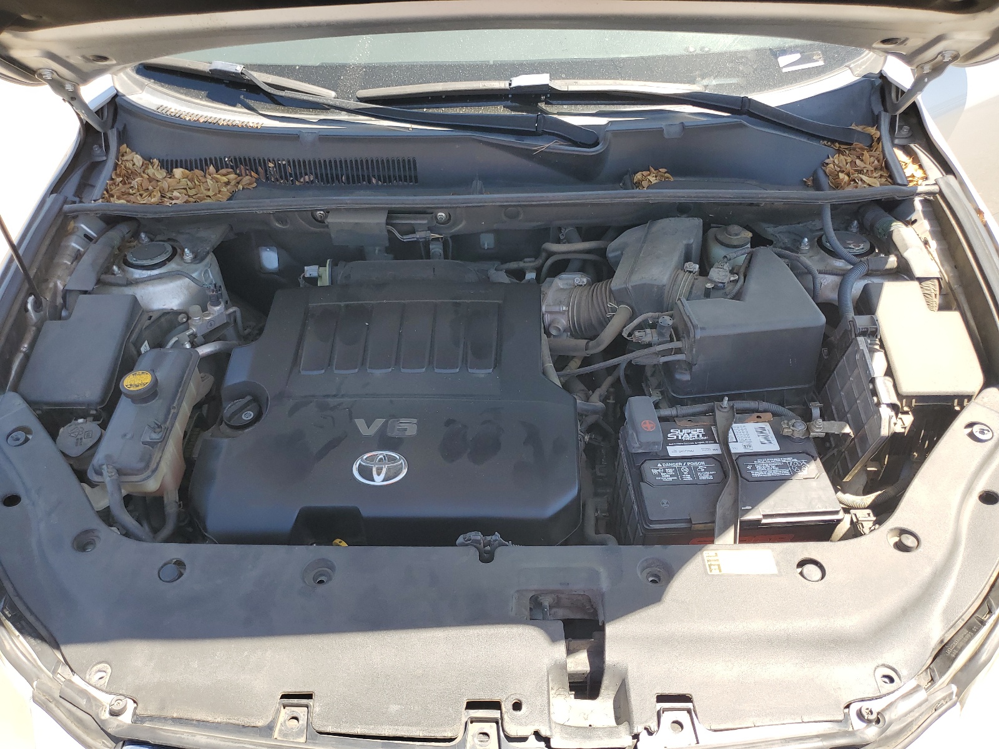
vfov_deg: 53.1
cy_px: 374
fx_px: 750
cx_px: 500
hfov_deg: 67.3
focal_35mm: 26
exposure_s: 1/625
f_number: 1.5
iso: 50
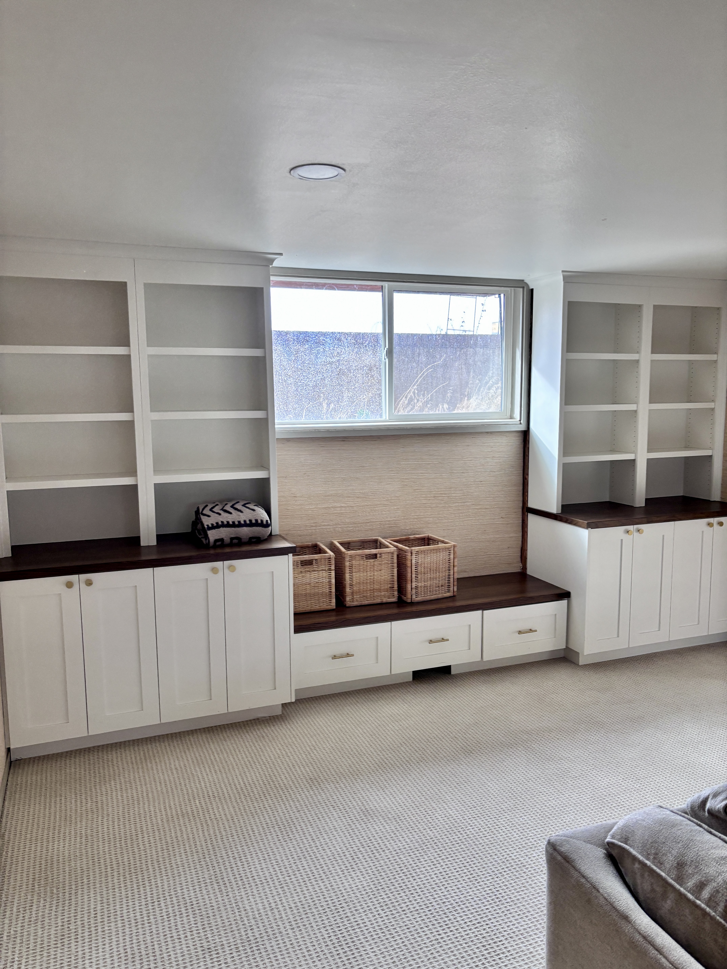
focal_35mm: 26
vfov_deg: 67.3
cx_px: 364
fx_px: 728
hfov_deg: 53.1
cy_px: 484
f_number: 1.6
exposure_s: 1/121
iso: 125
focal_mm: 5.96
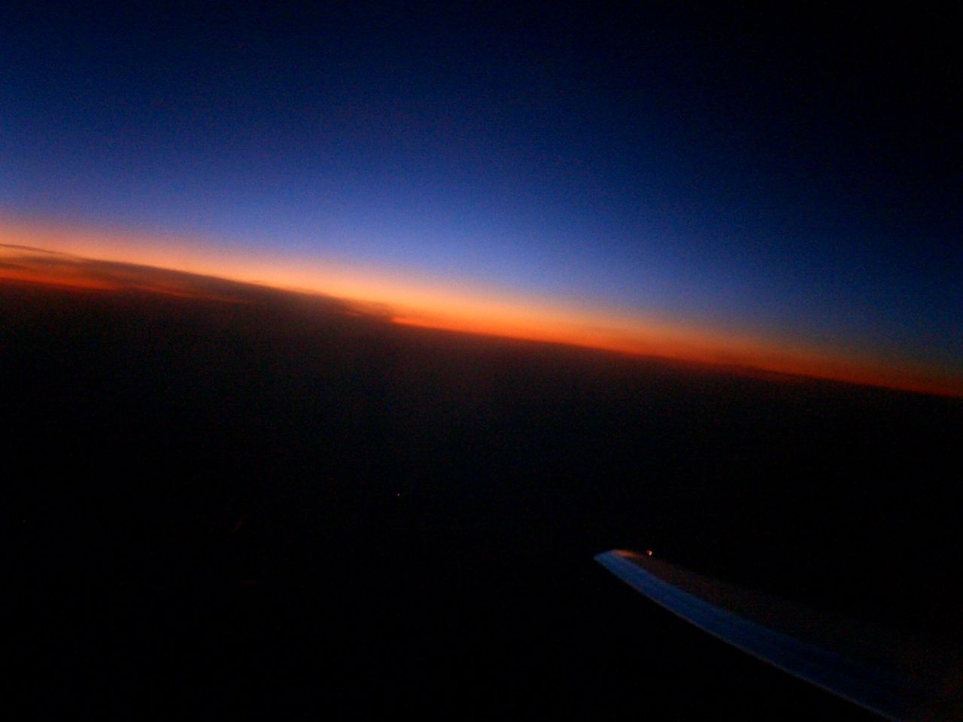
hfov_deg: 50.1
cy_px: 361
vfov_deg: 38.7
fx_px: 1029
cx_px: 482
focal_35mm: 37
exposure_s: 1/8
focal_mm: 5.6
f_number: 3.5
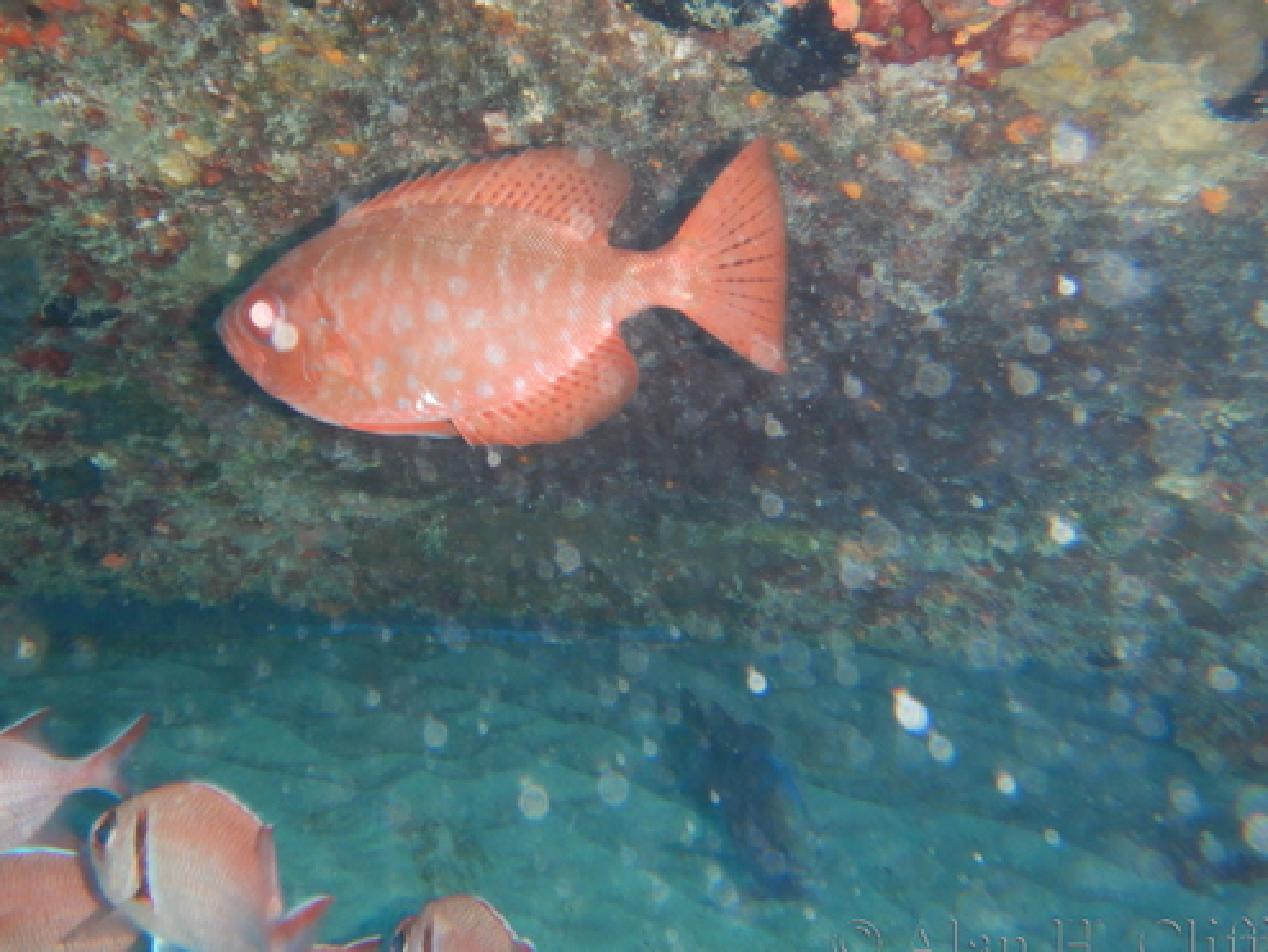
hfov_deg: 53.7
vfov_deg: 41.4
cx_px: 534
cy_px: 332
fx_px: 1246
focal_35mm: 34
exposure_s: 1/30
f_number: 2.8
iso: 250
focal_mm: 4.3
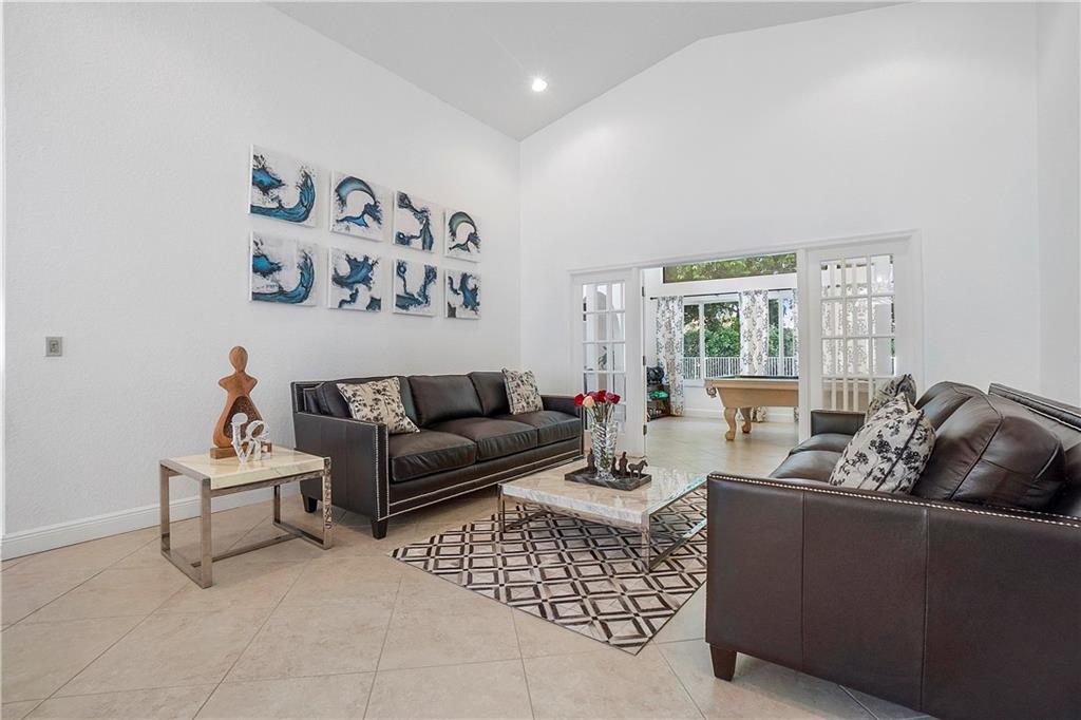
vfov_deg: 77.3
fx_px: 450
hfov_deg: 100.4
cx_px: 540
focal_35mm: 15
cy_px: 360
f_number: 9
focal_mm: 10
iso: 250
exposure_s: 1/5
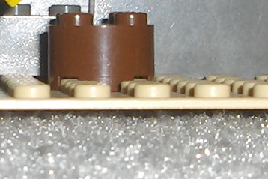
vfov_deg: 5.9
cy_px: -22
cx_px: 19
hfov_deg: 8.8
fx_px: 1743
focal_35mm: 234
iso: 100
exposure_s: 1/60
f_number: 4.3
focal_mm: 5.8
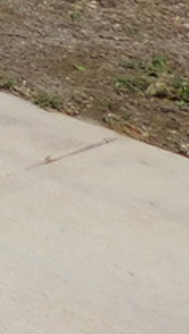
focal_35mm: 171
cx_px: -893
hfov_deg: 5.0
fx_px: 1520
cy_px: -413
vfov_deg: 11.0
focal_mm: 4
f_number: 6
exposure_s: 1/800
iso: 125
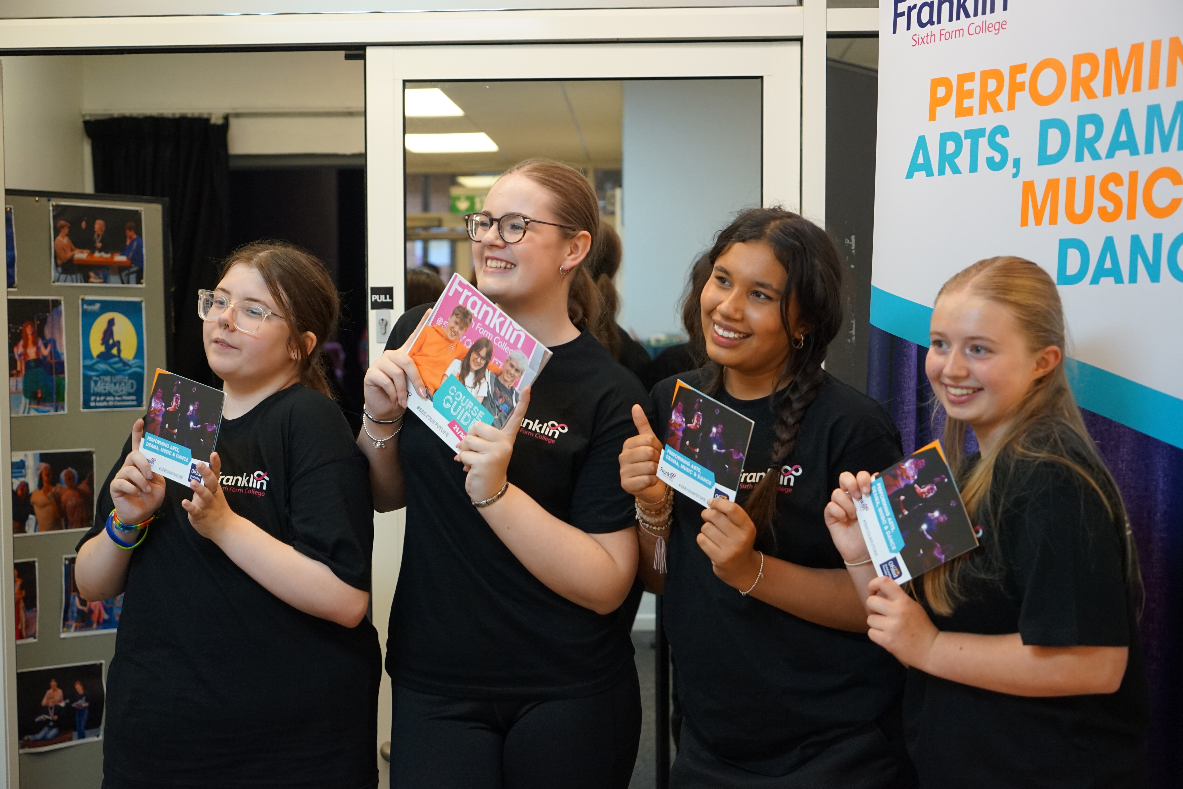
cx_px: 592
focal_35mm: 49
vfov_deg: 27.5
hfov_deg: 40.3
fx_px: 1610
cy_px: 394
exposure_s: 1/160
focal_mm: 49
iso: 2000
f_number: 4
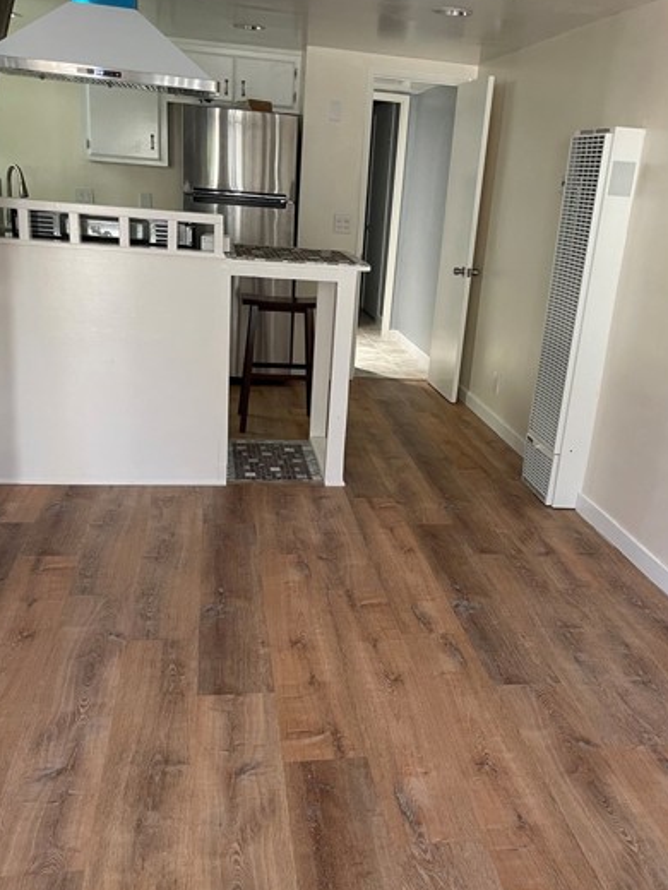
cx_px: 363
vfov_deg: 56.8
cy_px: 467
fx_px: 823
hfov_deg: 44.1
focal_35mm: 32
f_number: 1.6
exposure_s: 1/60
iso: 160
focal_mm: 4.2
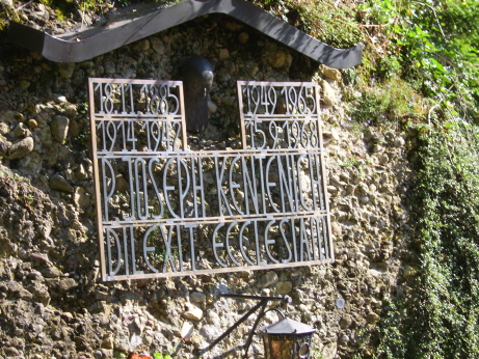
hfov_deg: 17.3
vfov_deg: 13.0
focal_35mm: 114
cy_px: 180
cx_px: 240
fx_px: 1578
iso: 100
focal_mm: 23.4
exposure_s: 1/200
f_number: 5.7
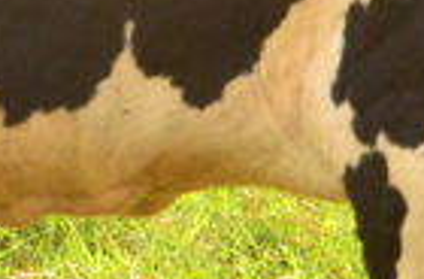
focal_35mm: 264
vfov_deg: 5.1
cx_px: 124
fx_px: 3095
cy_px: 33
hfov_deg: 7.8
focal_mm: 24
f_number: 9
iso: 1000
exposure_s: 1/320
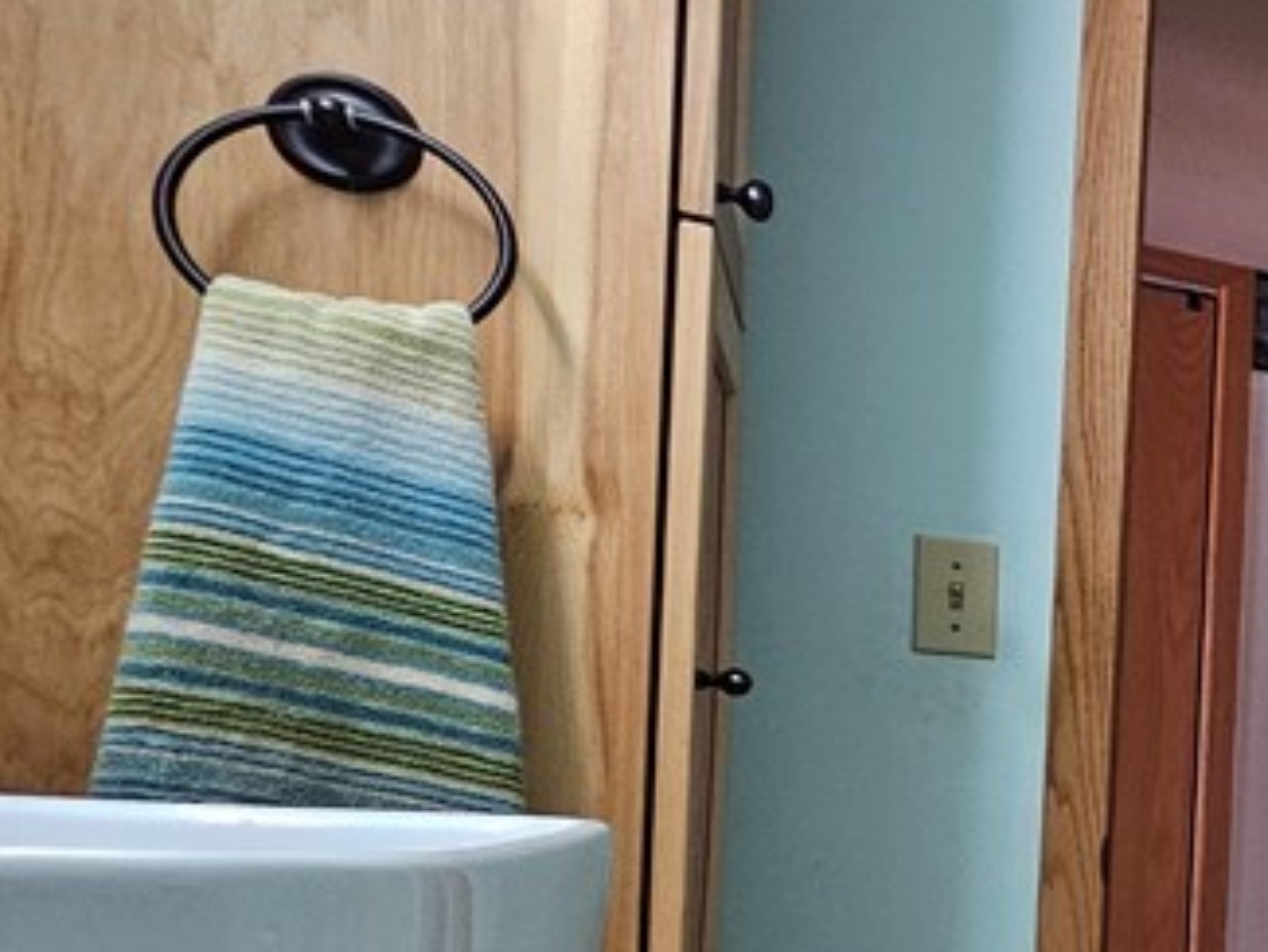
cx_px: 1990
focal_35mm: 41
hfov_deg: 27.3
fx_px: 1502
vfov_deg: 33.0
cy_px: 890
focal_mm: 2.2
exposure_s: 1/60
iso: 320
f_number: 2.2
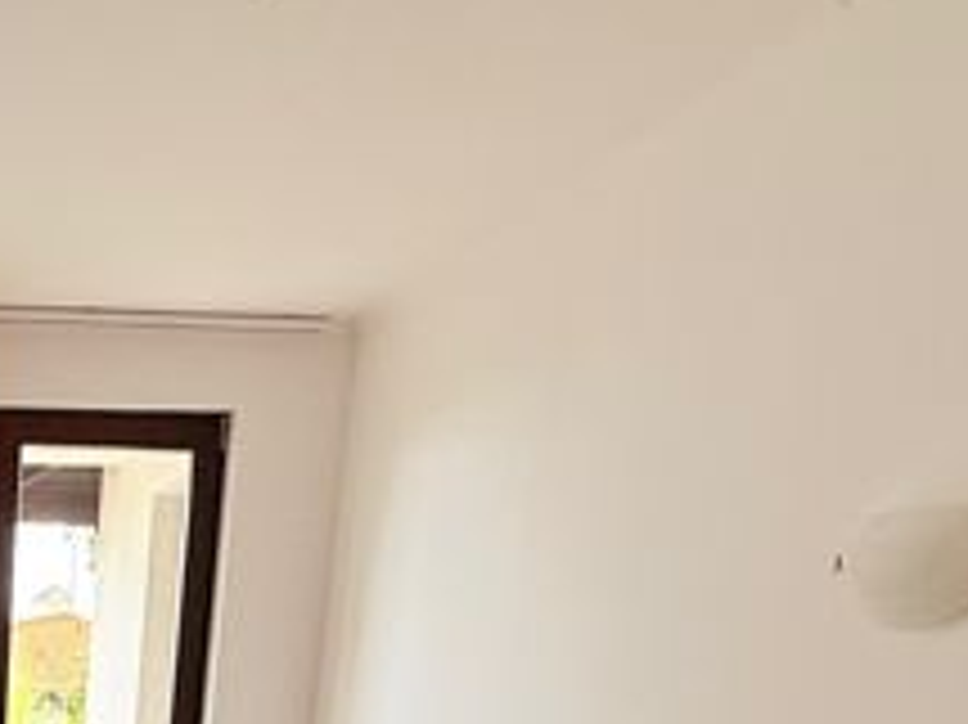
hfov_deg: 35.1
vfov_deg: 25.5
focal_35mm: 46
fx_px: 1286
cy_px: 1016
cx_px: -110
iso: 50
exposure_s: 1/99
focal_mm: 2.22
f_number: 2.2
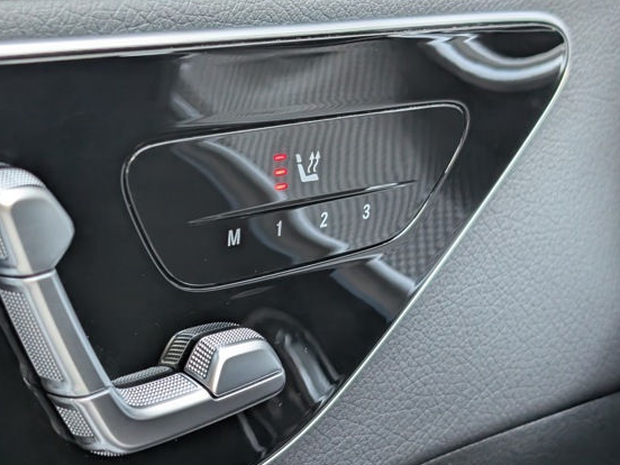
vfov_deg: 20.7
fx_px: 1272
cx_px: 201
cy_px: 268
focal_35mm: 71
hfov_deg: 27.2
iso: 297
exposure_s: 1/116
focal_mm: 6.9
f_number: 1.68
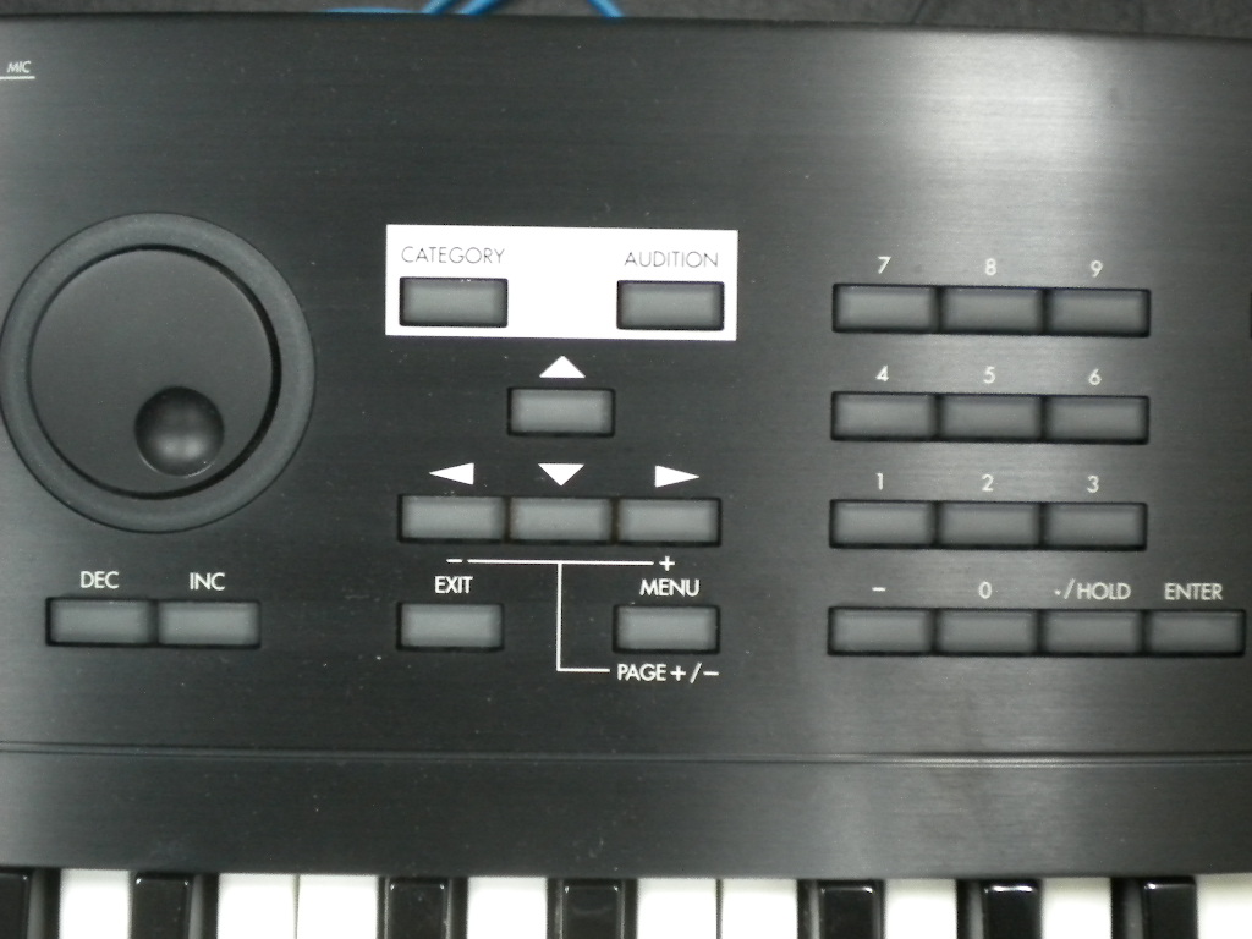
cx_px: 626
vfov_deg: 35.1
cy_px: 470
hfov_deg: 45.8
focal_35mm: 41
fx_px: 1483
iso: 400
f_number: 3.5
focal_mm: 7.4
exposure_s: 1/13.6
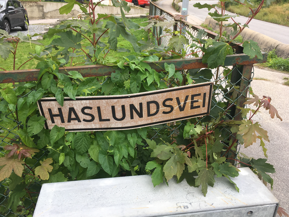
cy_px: 108
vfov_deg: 48.2
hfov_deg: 61.7
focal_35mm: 29
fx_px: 242
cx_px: 144
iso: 25
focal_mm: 4.15
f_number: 2.2
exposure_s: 1/286
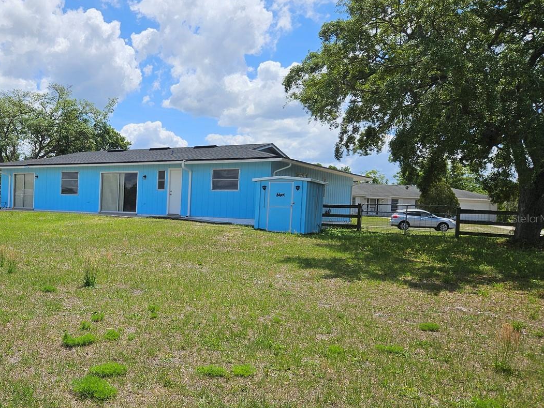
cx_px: 146
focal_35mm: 35
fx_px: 550
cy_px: 218
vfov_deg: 40.7
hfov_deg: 50.8
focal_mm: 5.4
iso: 25
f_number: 1.8
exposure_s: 1/3117
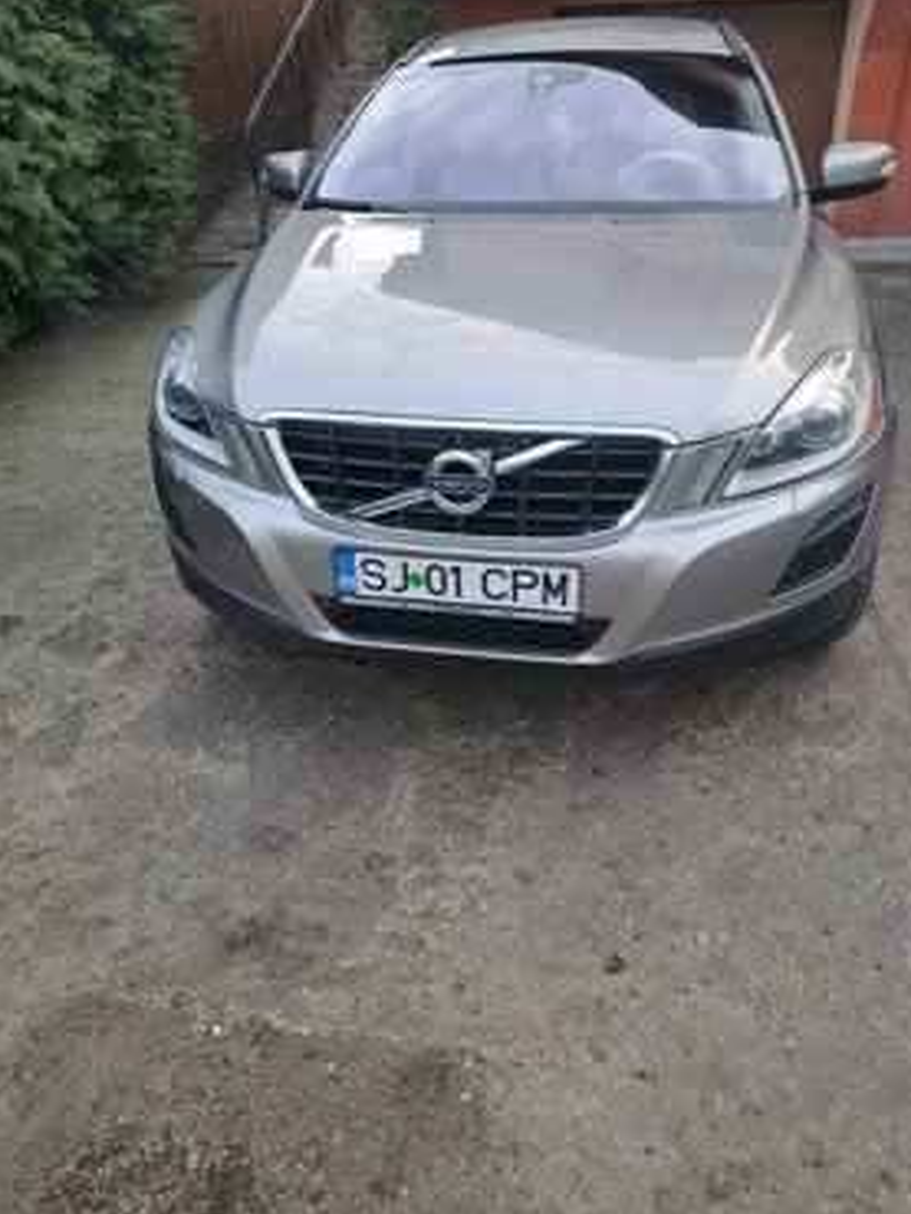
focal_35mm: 26
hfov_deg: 53.1
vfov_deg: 67.2
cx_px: 480
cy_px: 563
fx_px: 912
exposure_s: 1/50
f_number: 1.8
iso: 50
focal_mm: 5.23
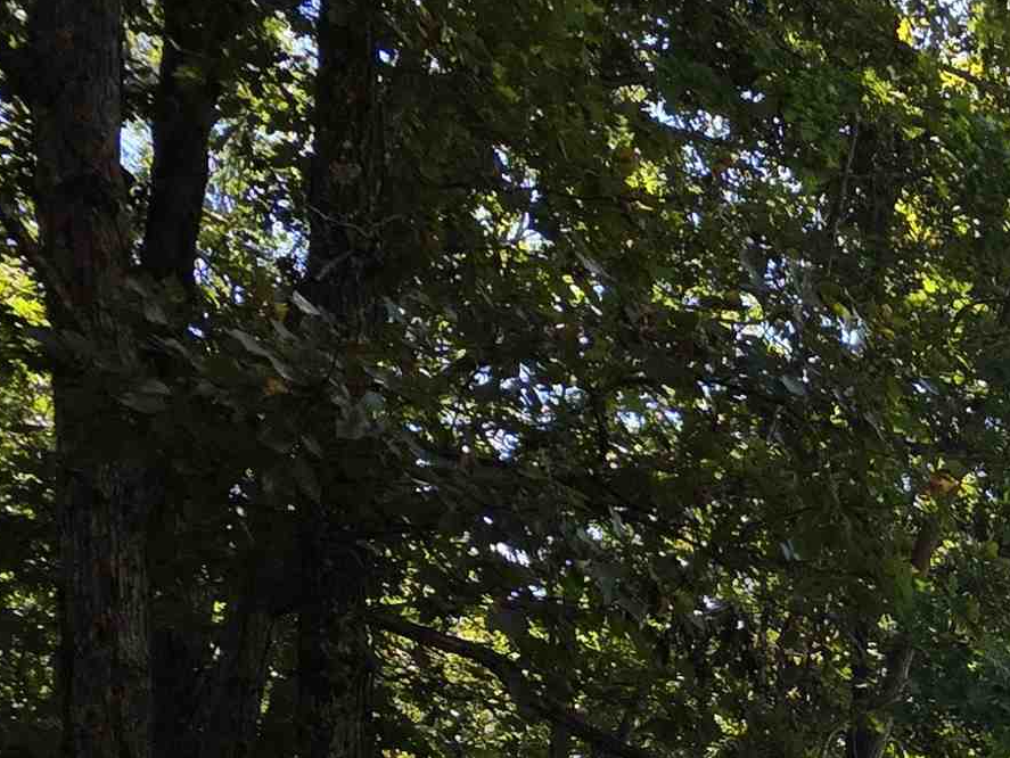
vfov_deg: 24.2
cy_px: 1178
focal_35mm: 45
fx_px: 1314
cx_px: 1386
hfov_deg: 30.6
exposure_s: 1/601
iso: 40
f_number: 1.9
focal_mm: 2.2
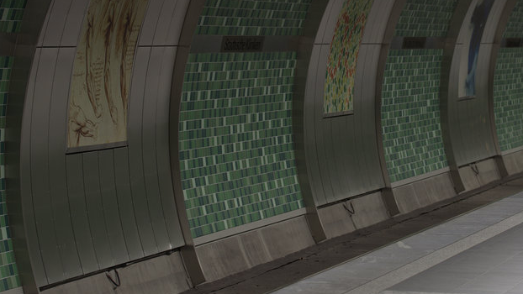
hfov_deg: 11.8
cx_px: 393
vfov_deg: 6.7
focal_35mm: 182
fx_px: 2524
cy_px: 22
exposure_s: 1/5
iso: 200
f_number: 4.5
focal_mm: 91
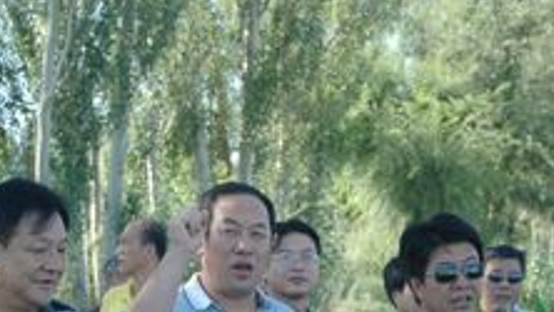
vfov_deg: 10.0
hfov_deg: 17.8
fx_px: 1763
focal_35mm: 120
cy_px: 327
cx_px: 392
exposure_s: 1/160
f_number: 6.3
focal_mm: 34
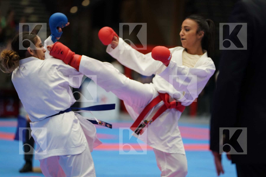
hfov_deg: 13.0
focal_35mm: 158
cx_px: 133
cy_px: 88
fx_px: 1167
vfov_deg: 8.7
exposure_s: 1/1000
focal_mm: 158
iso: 2000
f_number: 2.8
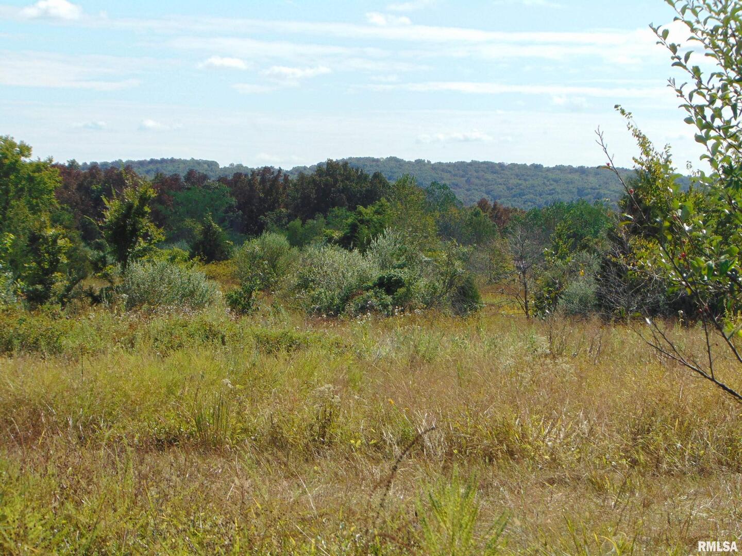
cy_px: 278
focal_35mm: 108
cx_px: 371
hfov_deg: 18.2
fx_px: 2315
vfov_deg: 13.7
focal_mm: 19.4
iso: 100
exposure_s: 1/200
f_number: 10.1
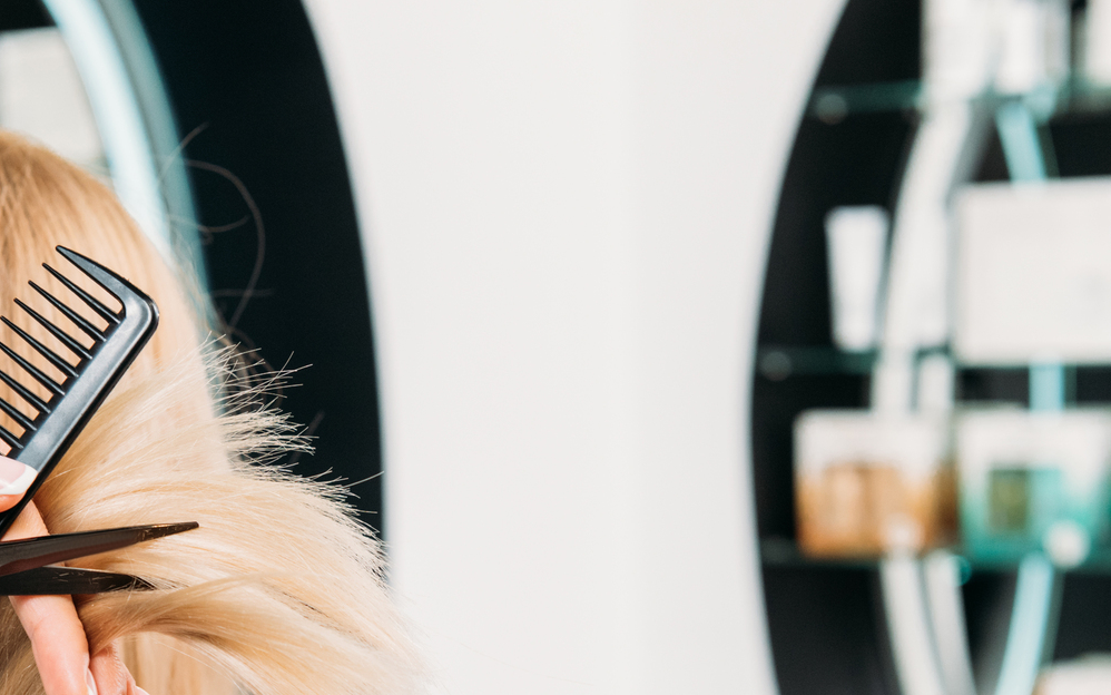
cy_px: 737
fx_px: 2846
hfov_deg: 22.0
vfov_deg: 13.7
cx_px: 344
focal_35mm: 94
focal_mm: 46
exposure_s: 1/125
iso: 500
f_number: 5
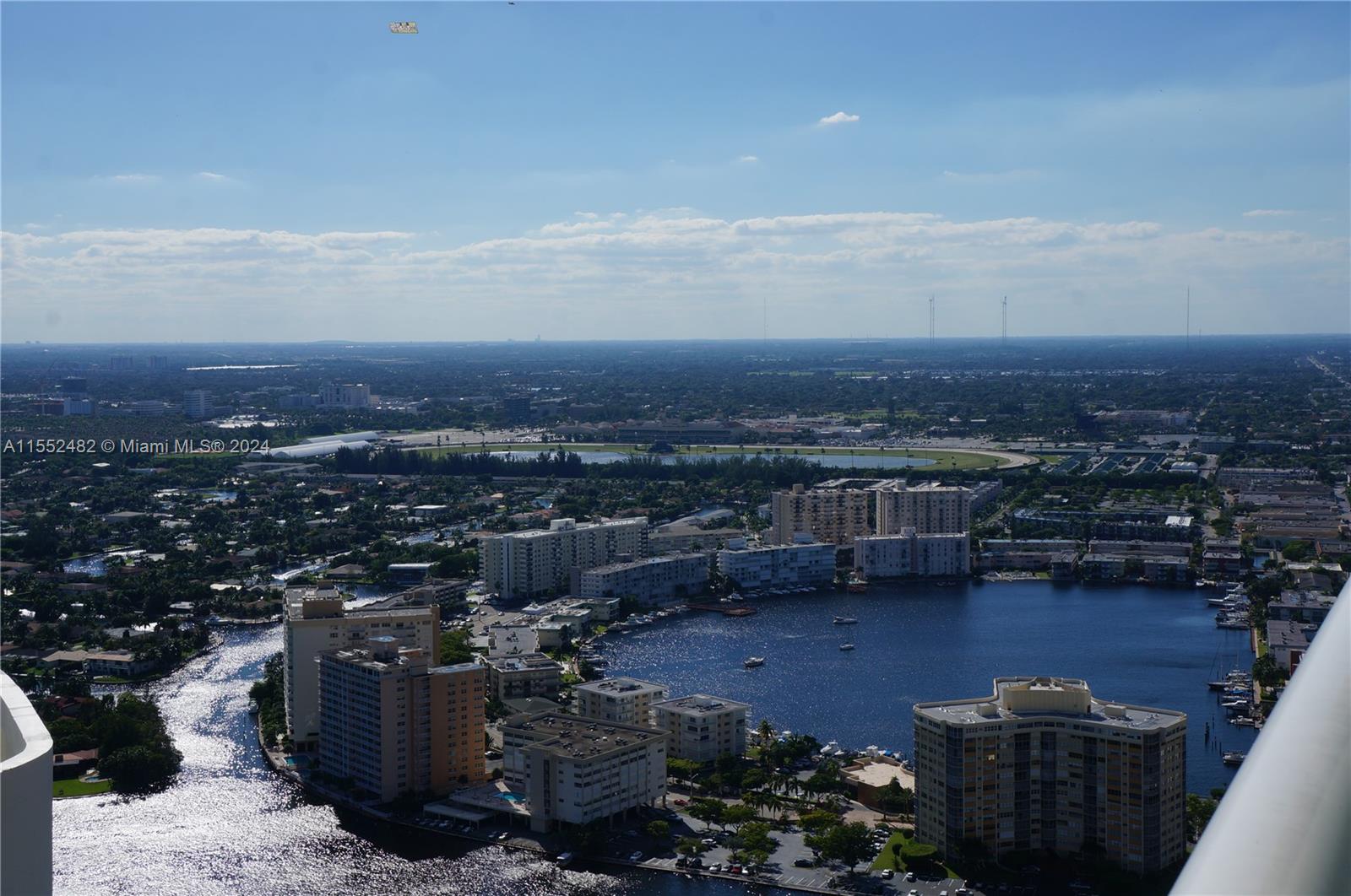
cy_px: 448
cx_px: 676
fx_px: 1743
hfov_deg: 42.4
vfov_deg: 28.9
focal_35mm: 46
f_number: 13
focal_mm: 31
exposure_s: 1/320
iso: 100
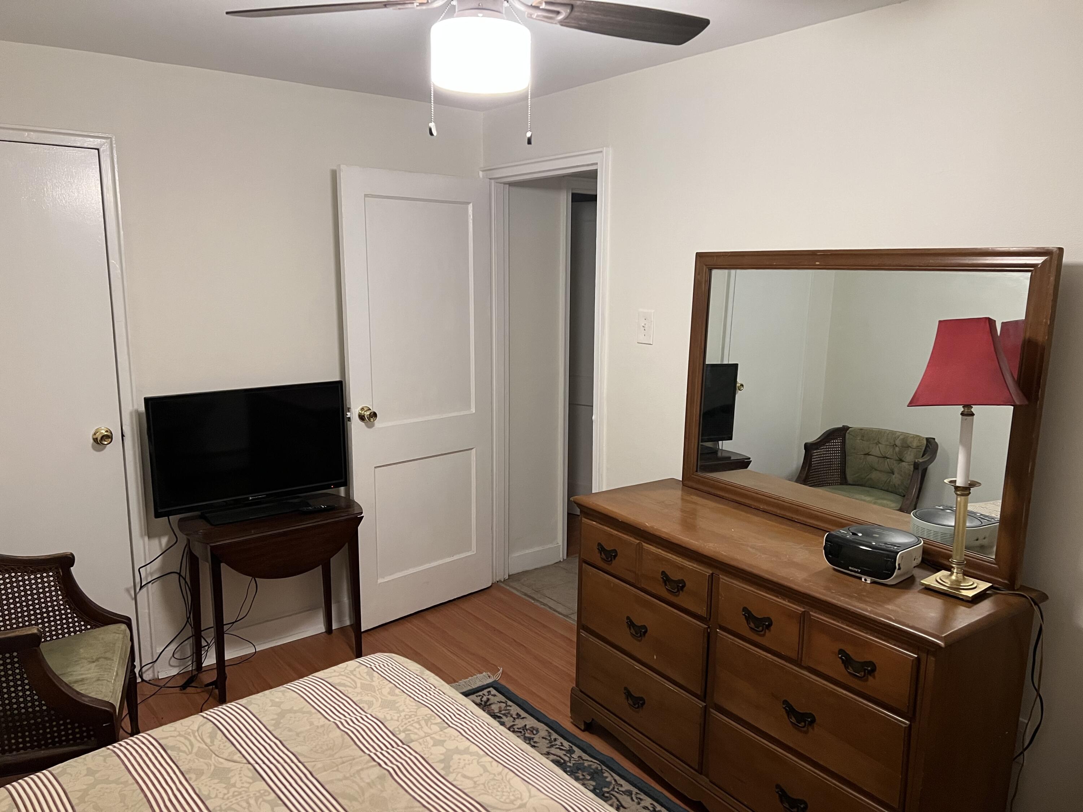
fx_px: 813
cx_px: 542
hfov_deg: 67.3
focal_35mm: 26
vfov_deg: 53.1
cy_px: 406
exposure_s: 1/60
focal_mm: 5.7
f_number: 1.5
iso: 400
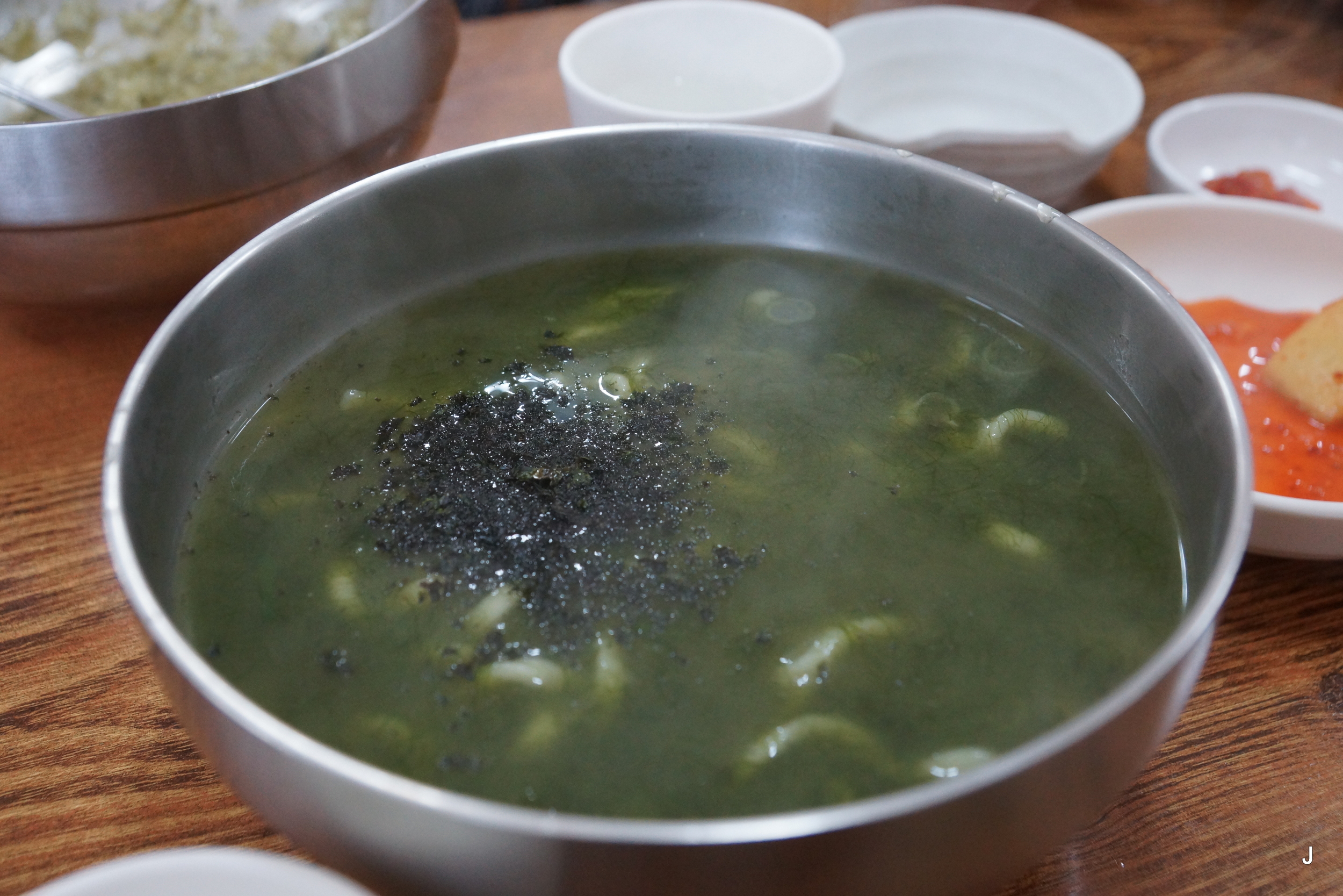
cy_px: 448
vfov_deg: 34.2
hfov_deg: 49.6
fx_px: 1455
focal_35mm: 39
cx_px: 672
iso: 1250
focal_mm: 26
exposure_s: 1/160
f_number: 4
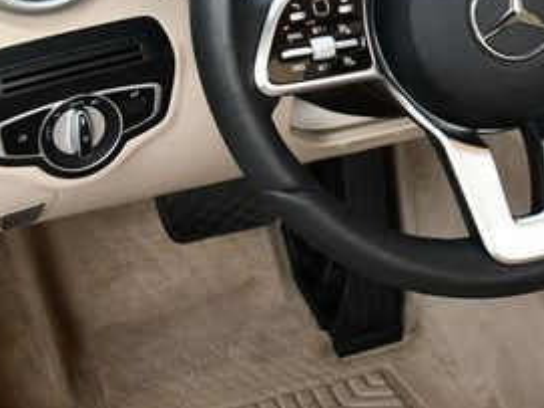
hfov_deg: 17.3
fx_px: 1712
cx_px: 624
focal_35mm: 109
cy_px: -16
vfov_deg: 13.4
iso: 400
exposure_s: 1/250
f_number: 5
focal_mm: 24
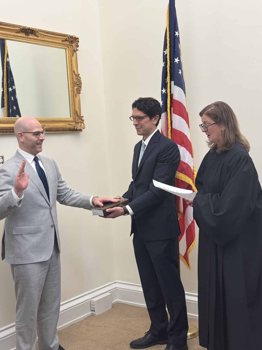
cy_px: 174
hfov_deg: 29.7
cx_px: 131
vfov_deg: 38.9
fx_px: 494
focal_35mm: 49
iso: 100
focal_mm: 6.76
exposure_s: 1/60
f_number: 1.78
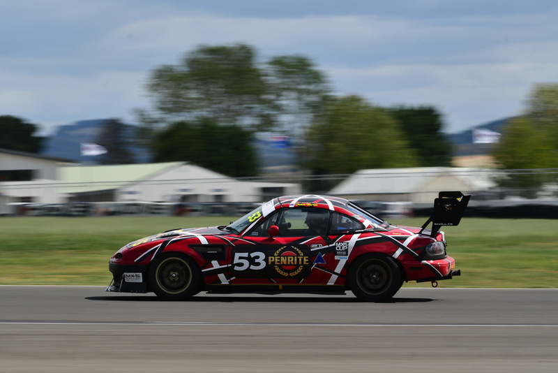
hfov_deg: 6.9
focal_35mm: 300
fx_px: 4651
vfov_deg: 4.6
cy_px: 186
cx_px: 279
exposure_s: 1/200
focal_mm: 200
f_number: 11
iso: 100
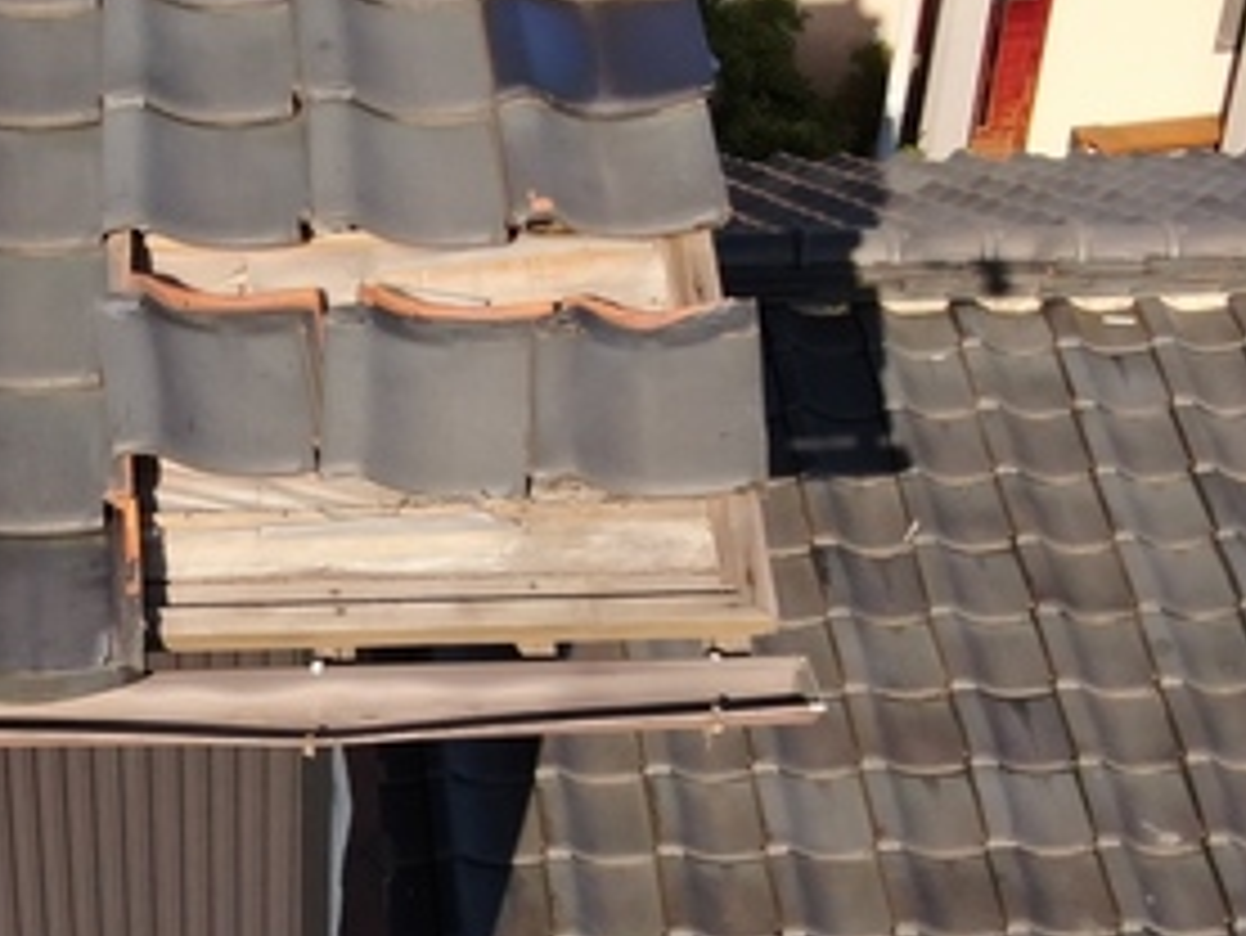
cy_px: 749
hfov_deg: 25.8
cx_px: 243
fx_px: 2665
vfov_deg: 19.7
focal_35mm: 74
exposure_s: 1/2000
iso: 400
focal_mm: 6.48
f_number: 3.4
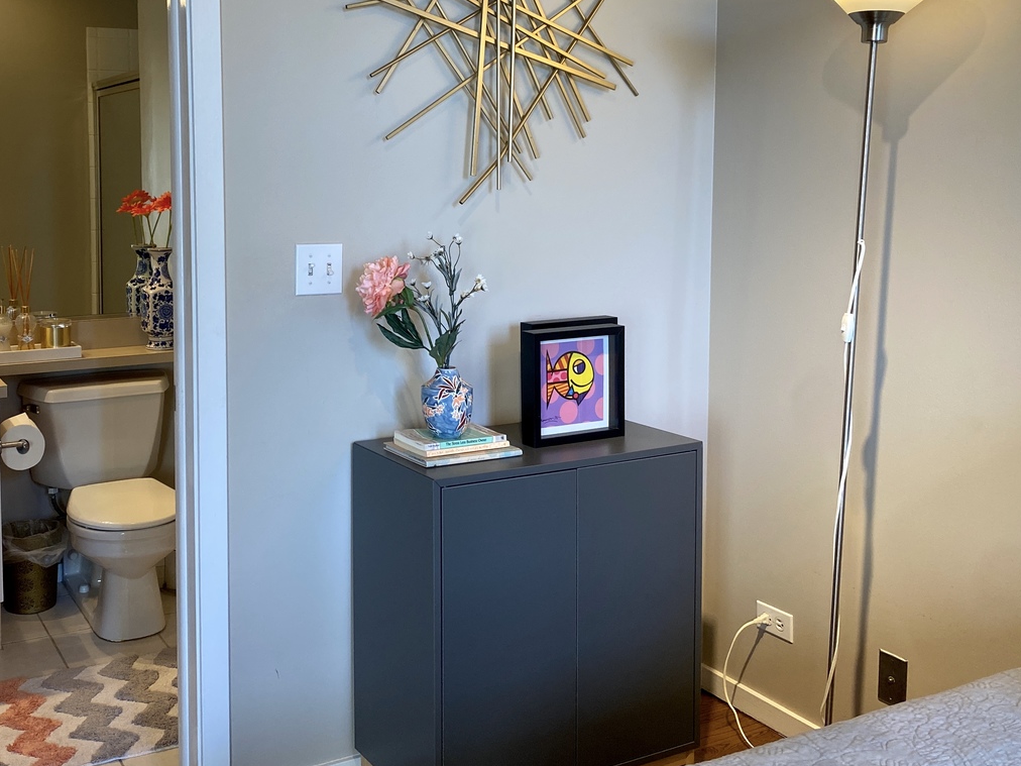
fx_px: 1091
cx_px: 323
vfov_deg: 38.2
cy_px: 246
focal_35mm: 37
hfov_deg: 49.1
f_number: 1.8
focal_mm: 4.25
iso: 125
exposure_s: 1/120
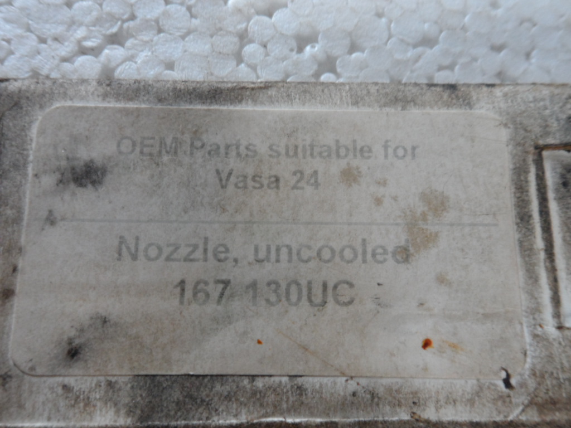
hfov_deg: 63.4
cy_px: 214
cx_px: 286
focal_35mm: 28
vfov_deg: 49.7
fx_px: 462
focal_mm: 4.9
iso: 240
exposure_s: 1/30
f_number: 3.1
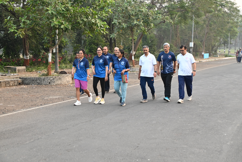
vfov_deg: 22.7
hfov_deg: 33.4
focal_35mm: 60
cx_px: 121
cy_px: 81
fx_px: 404
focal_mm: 40
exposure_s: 1/125
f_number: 4.5
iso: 800
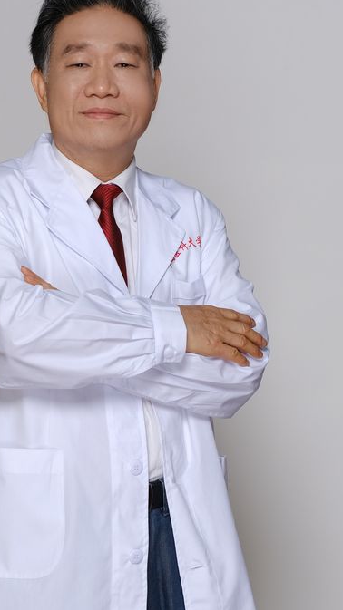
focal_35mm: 157
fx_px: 2541
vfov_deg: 13.7
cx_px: 108
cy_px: 411
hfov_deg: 7.7
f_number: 5
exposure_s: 1/160
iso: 250
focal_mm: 56
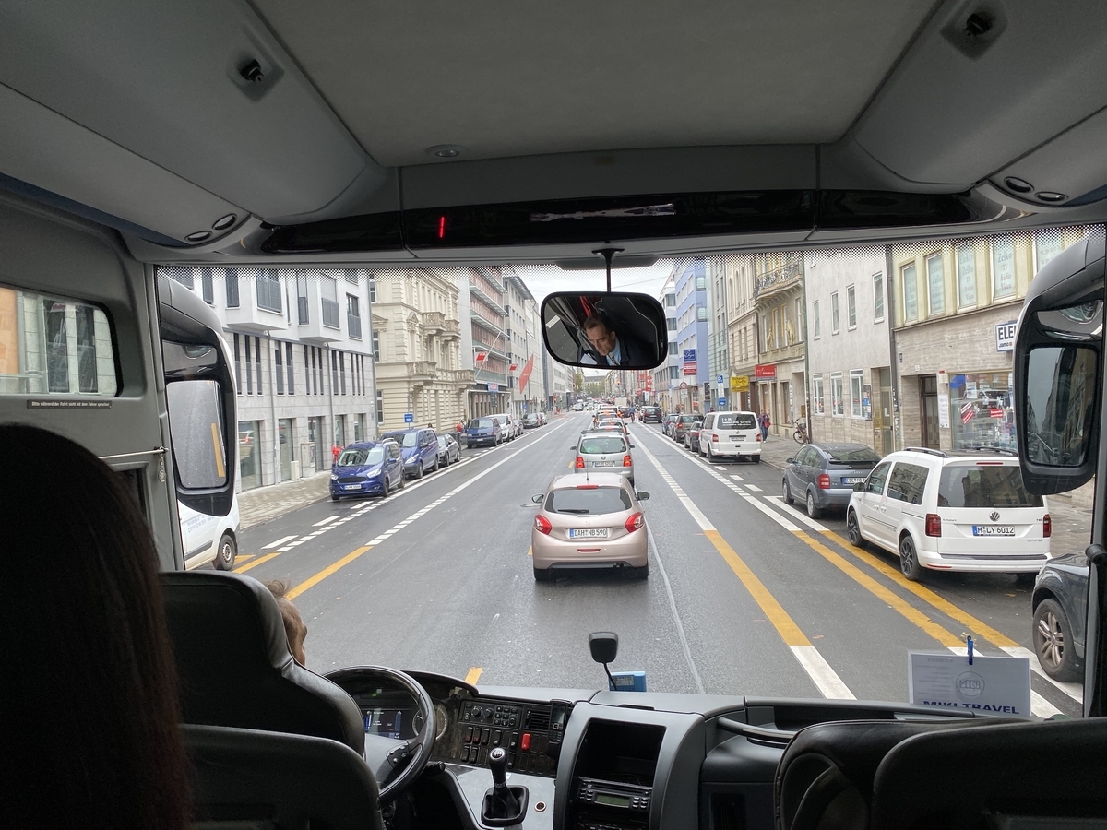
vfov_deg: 53.1
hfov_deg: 67.3
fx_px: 831
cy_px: 415
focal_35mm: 26
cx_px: 554
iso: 50
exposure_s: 1/122
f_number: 1.8
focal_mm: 4.25
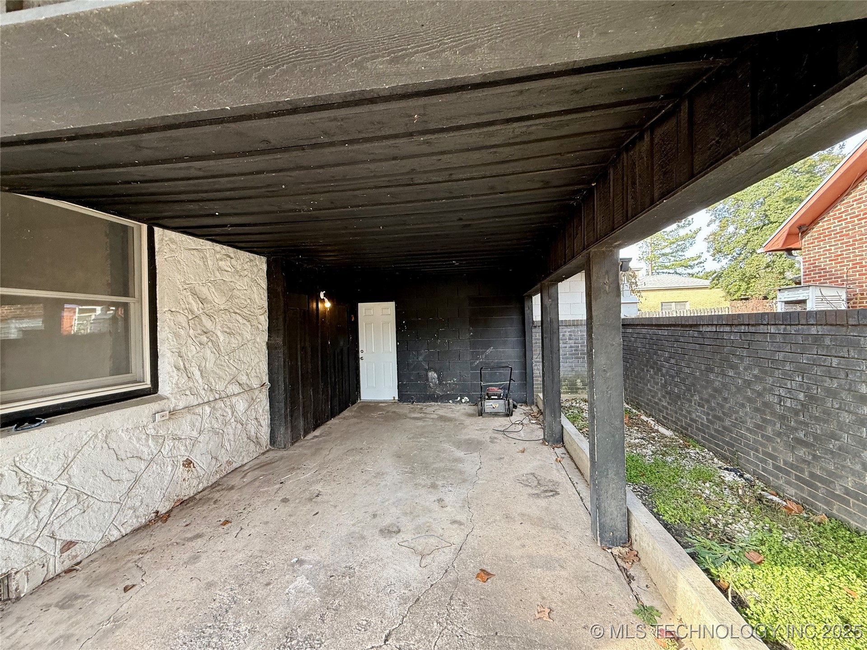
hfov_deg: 102.1
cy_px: 325
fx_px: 351
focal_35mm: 14
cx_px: 434
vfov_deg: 85.7
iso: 125
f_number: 2.2
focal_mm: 2.22
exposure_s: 1/99
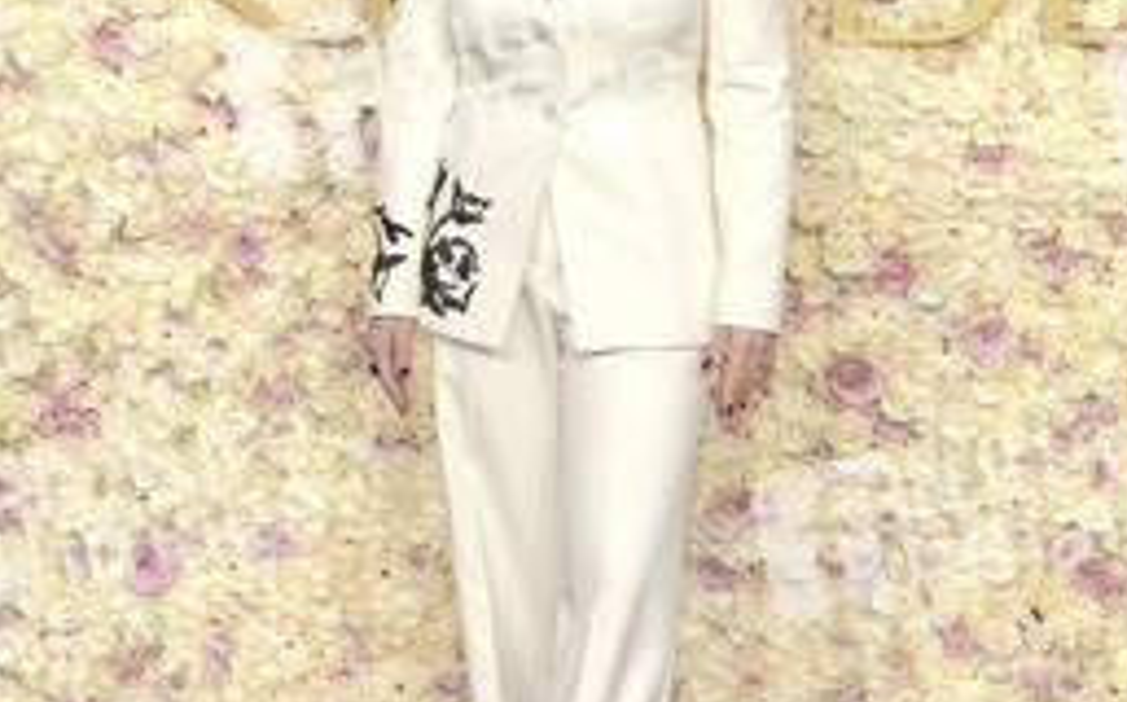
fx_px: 2731
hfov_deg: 23.3
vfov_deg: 14.6
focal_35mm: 89
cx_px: 581
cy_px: 298
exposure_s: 1/250
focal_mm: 56
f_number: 14
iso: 1000
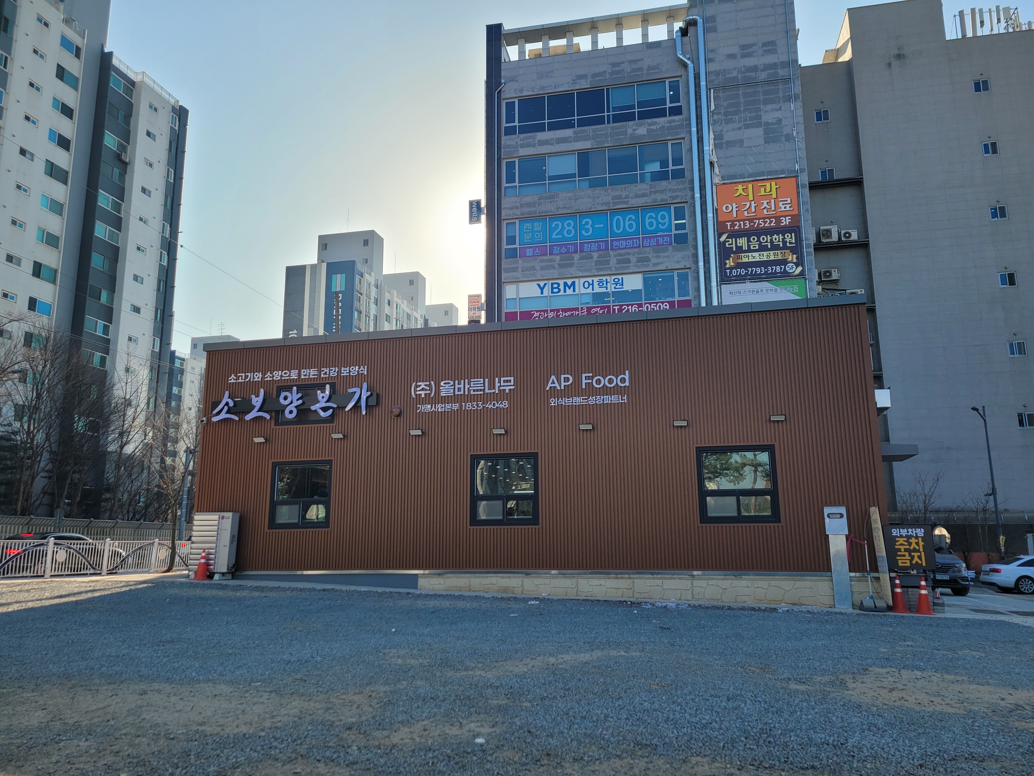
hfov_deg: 67.3
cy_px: 388
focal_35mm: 26
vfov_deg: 53.1
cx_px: 517
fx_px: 777
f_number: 1.8
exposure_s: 1/1584
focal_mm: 5.4
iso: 40
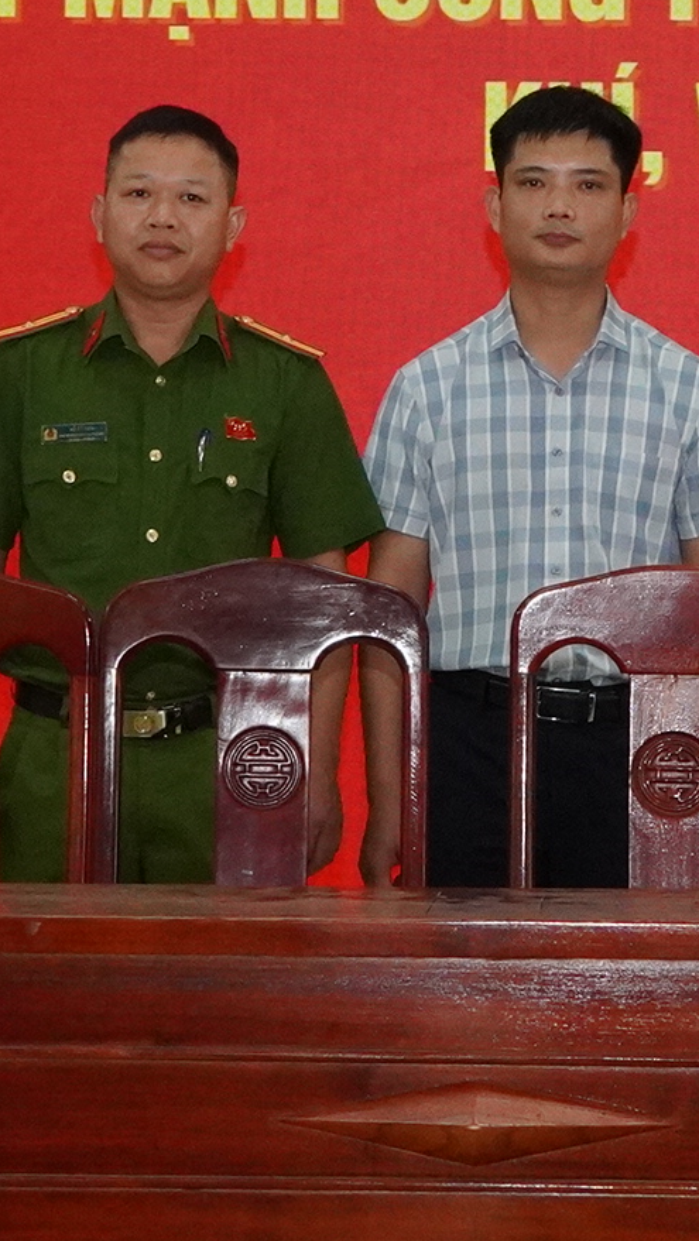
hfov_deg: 10.7
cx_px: 466
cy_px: 500
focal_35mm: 113
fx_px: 3713
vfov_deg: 19.0
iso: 3200
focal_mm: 21
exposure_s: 1/125
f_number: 9
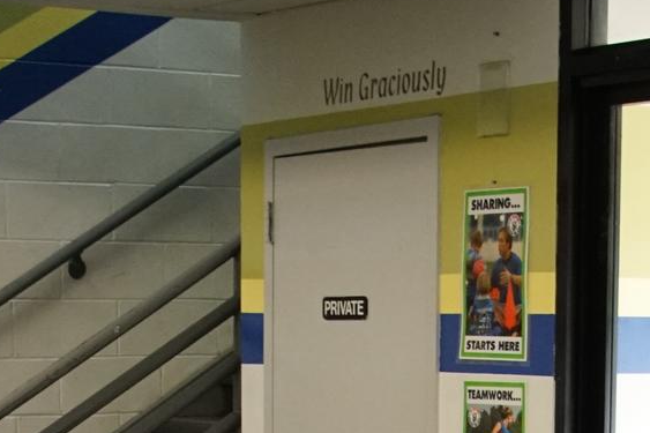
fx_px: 2364
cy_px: 716
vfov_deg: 10.0
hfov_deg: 15.6
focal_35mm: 131
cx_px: 410
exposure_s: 1/160
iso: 2500
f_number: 4
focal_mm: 24
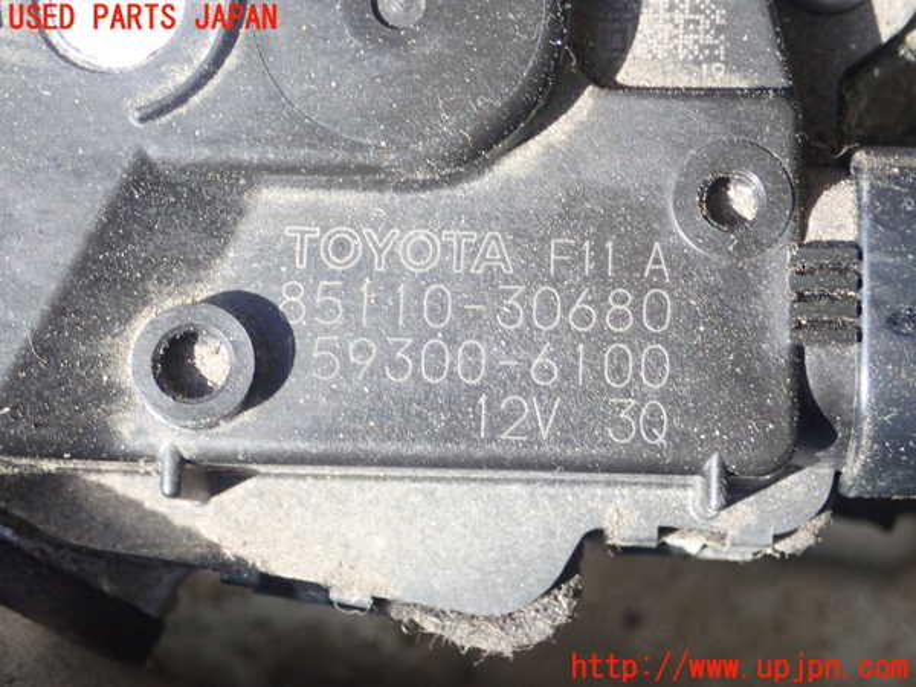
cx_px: 458
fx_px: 1958
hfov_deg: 26.3
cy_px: 344
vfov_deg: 19.9
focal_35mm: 74
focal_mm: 13.47
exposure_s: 1/80
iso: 640
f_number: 4.2
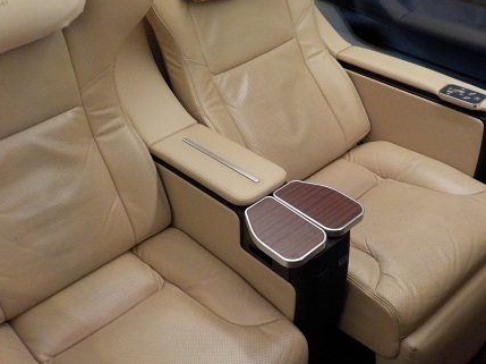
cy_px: 153
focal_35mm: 42
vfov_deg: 34.2
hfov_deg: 44.7
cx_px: 278
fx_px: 589
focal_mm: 4.1
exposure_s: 1/30
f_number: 3.3
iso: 360
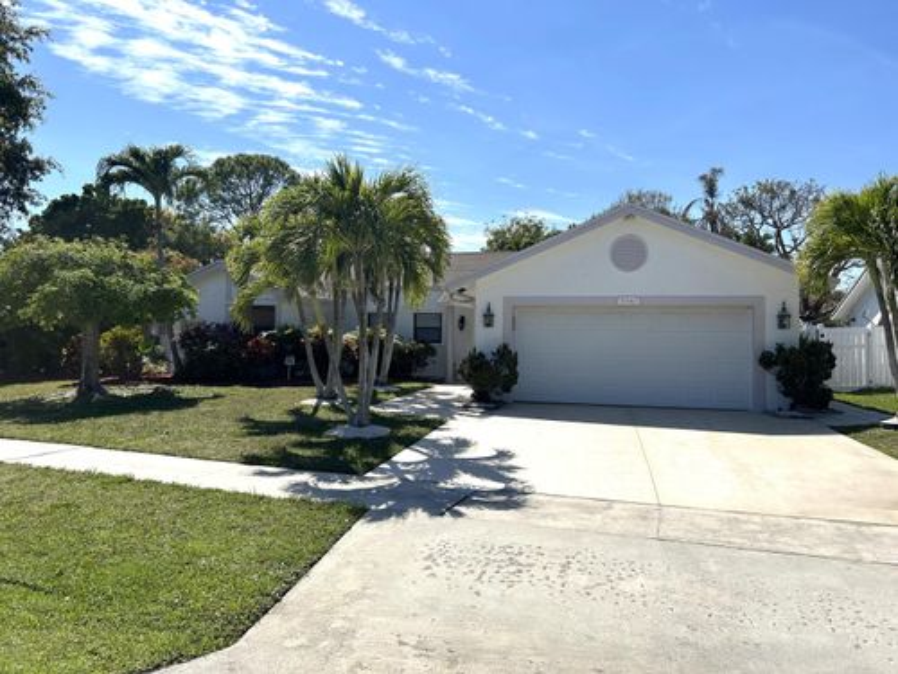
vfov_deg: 53.1
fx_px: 674
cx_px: 449
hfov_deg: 67.3
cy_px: 337
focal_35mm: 26
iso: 50
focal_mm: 5.7
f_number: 1.5
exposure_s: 1/6993
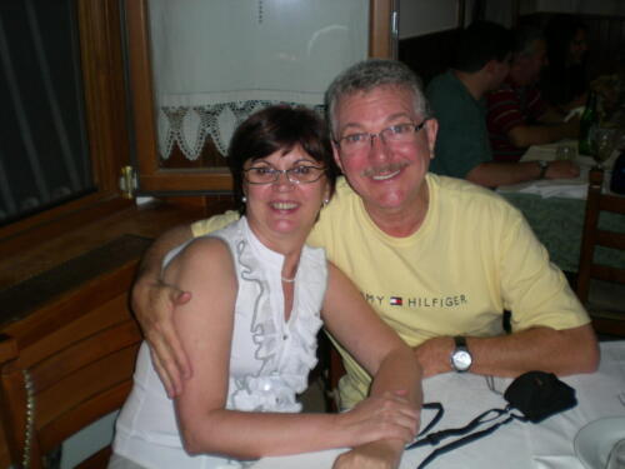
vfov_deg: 37.7
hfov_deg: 49.0
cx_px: 312
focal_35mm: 38
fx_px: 686
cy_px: 234
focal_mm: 6.3
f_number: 3.1
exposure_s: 1/60
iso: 50
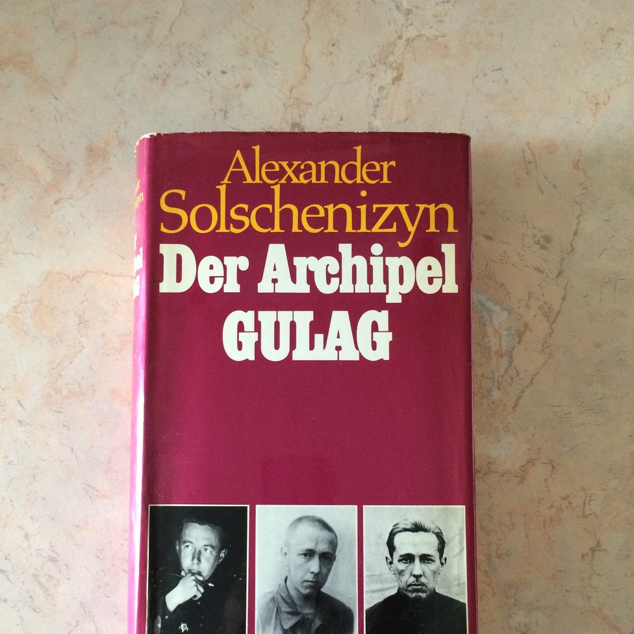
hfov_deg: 47.2
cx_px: 312
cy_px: 403
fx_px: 725
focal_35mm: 35
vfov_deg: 46.7
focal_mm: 4.15
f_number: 2.2
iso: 250
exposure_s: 1/33
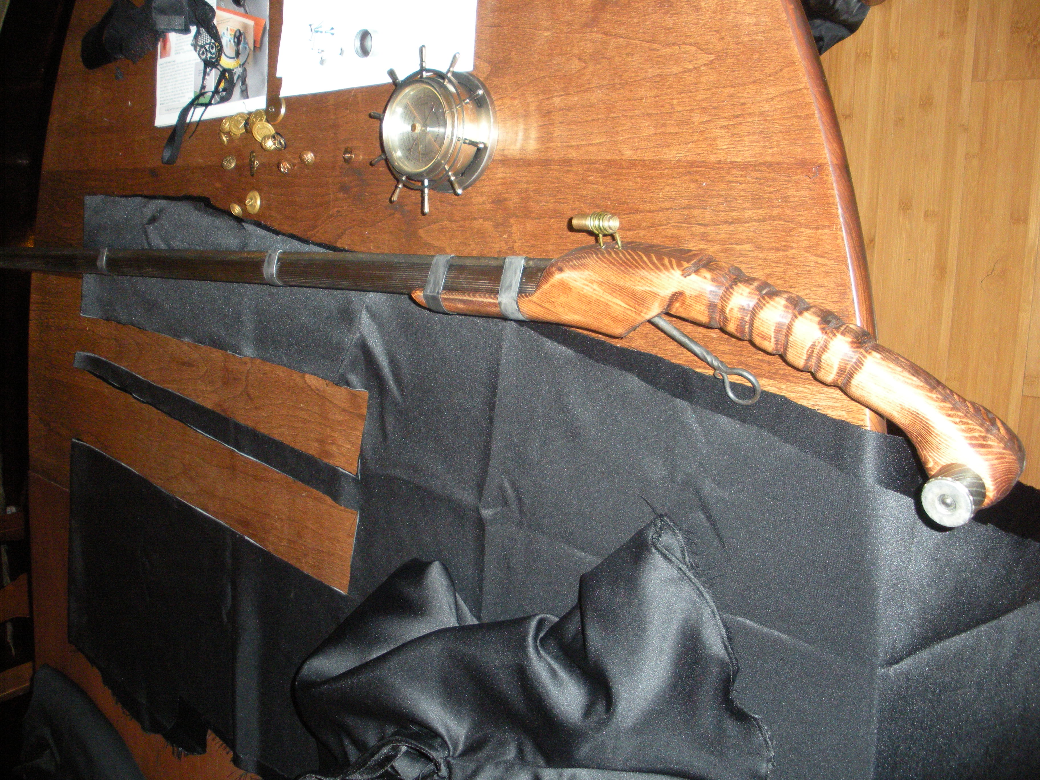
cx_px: 520
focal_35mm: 36
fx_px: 1082
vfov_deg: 39.7
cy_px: 390
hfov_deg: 51.4
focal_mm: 6.3
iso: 370
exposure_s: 1/60
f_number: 3.5
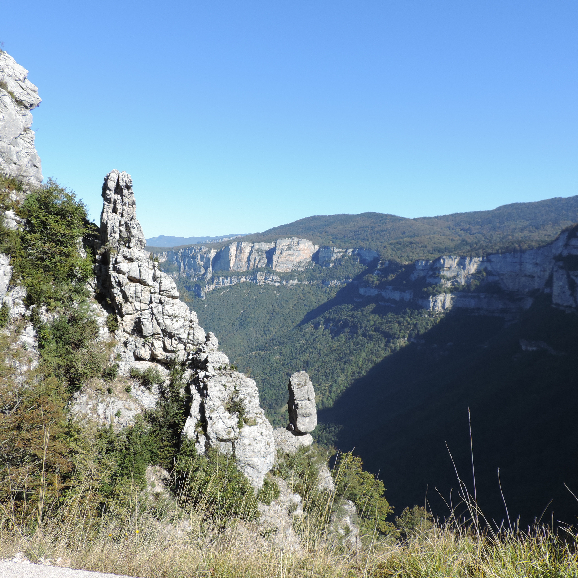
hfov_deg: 55.5
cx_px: 253
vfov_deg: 55.6
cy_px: 290
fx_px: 548
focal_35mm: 29
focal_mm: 4.3
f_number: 3
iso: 80
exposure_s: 1/800
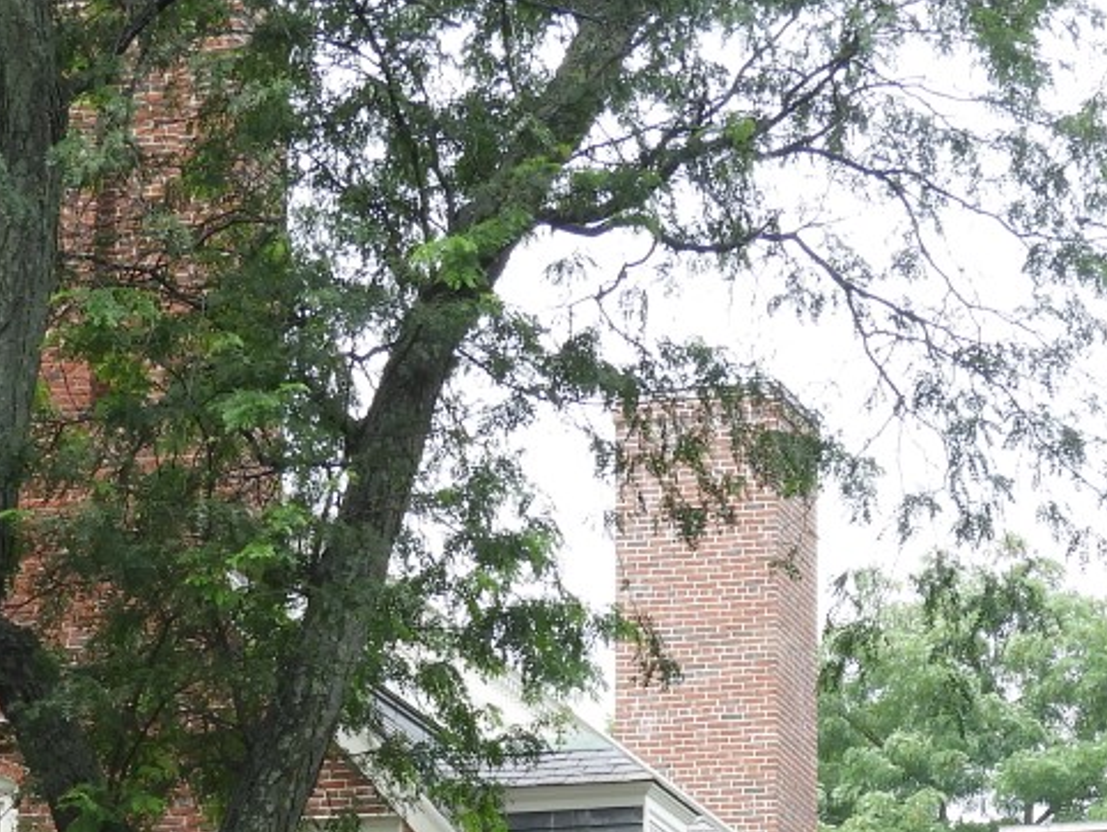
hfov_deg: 8.3
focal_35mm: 239
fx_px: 7647
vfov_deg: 6.2
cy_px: 1237
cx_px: 464
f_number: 4.5
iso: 100
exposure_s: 1/200
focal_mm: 14.3
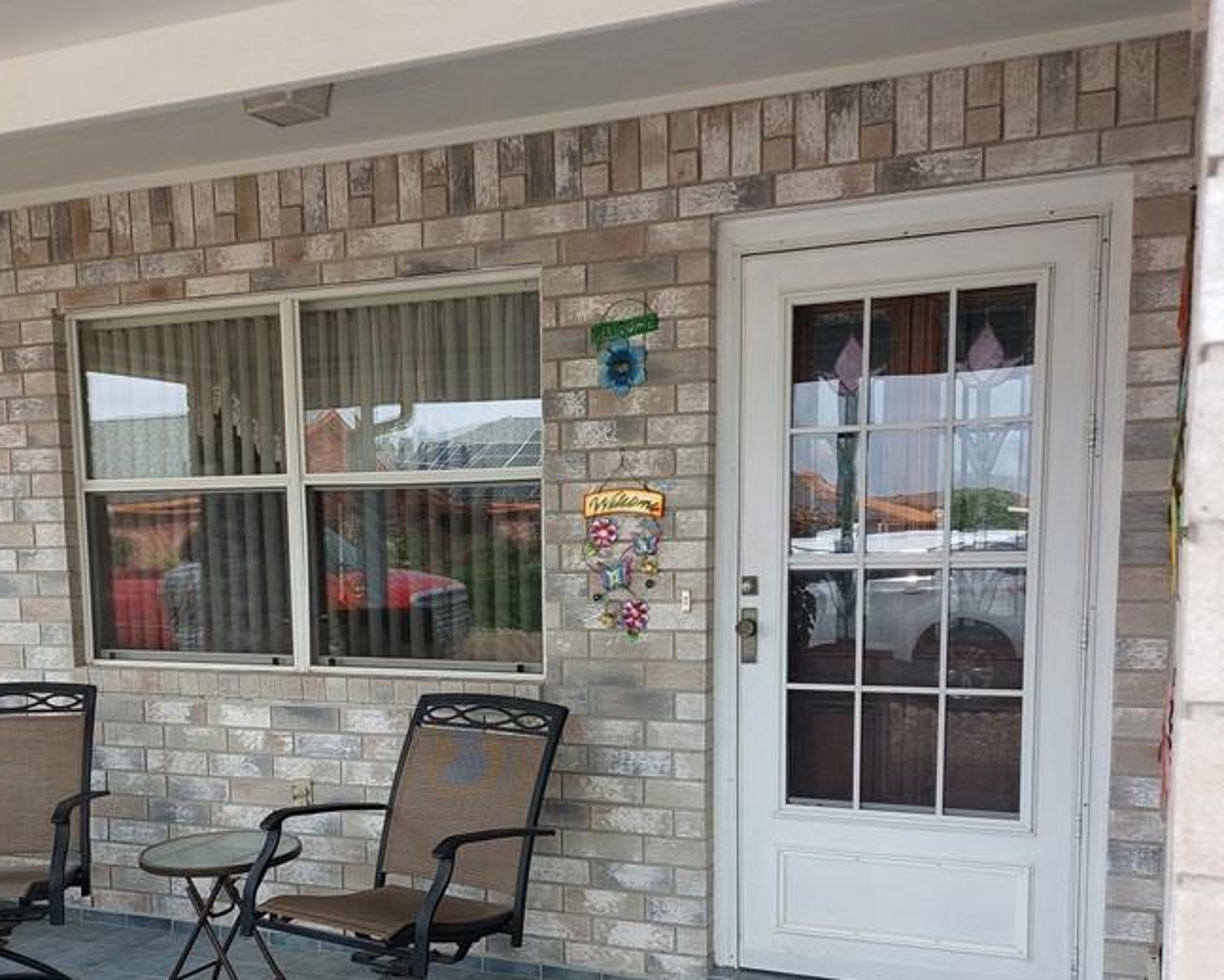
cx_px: 497
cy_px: 685
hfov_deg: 48.8
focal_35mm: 37
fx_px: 1341
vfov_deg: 39.5
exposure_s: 1/223
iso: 25
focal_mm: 5.23
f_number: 1.8
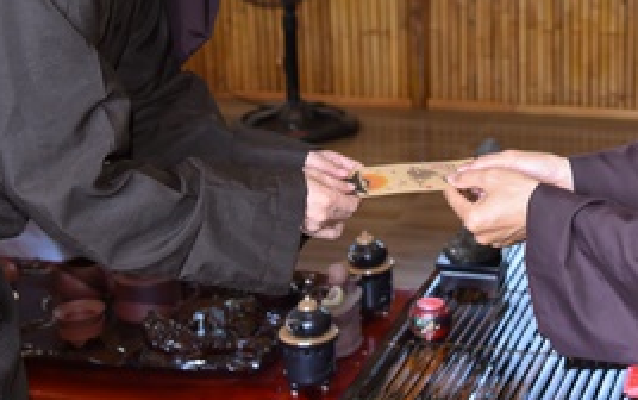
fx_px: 1462
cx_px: 550
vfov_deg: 15.4
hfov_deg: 24.1
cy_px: 19
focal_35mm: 84
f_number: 4.5
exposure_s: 1/80
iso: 800
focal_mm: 34
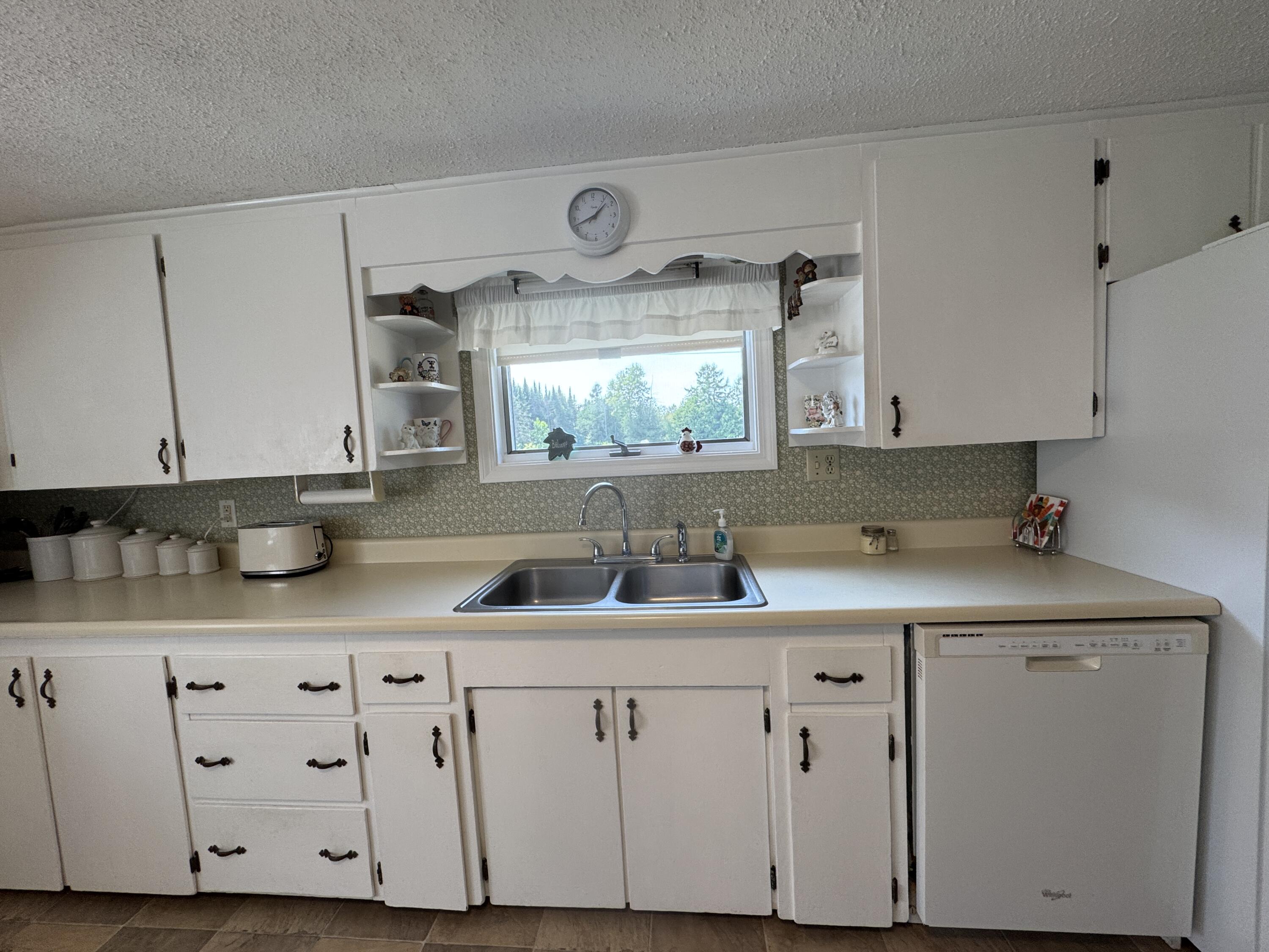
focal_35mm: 14
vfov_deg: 85.7
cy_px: 476
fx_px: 513
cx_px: 634
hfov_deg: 102.1
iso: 100
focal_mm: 2.22
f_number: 2.2
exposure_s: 1/120
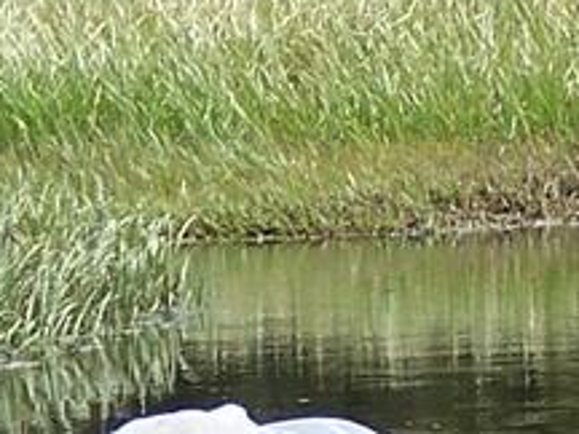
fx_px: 12127
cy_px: 498
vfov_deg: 2.1
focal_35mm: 725
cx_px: 877
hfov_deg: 2.7
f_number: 3.2
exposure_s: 1/750
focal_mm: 19.4
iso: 80
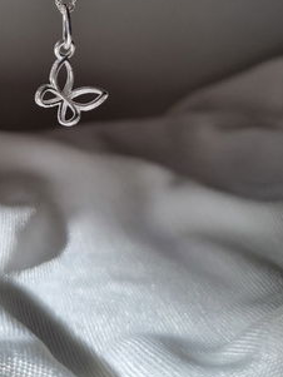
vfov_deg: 39.6
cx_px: 81
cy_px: 76
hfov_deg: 31.1
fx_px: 501
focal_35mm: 46
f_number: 1.8
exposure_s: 1/1120
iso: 50
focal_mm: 5.4
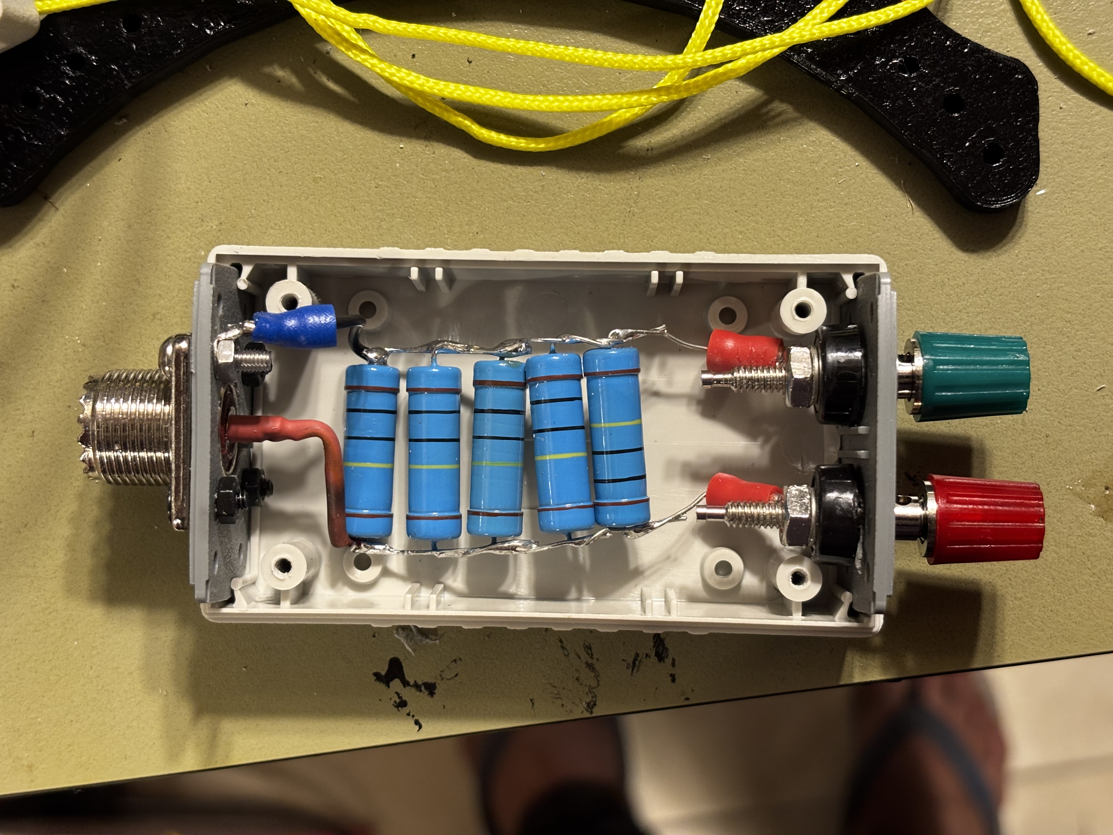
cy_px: 418
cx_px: 556
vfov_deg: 28.0
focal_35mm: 52
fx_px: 1672
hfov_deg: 36.8
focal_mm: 5.96
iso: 160
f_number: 1.6
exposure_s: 1/33
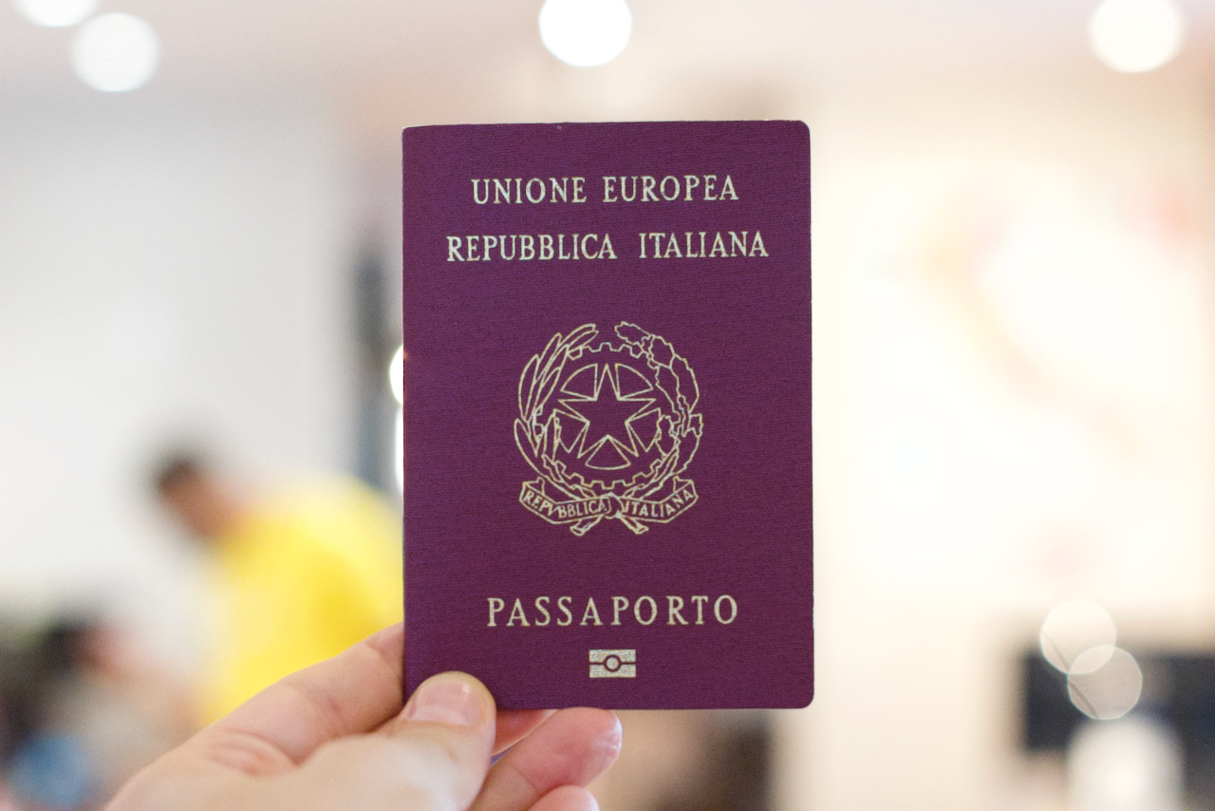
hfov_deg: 27.0
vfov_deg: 18.2
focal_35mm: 75
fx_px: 2532
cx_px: 608
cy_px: 406
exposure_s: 1/800
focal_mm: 50
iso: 10000
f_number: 2.8
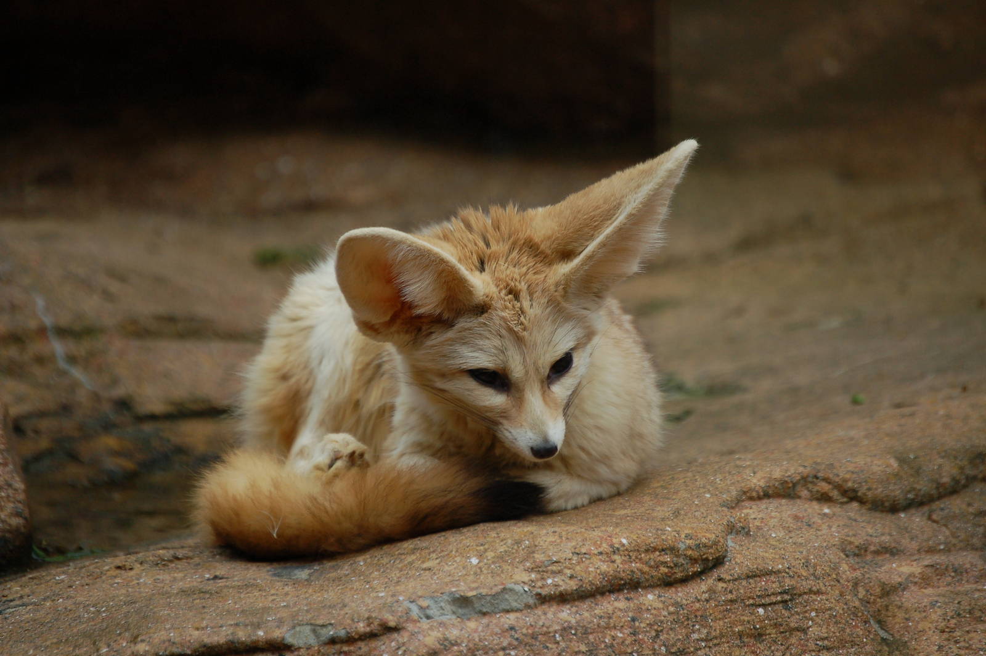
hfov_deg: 6.9
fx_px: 8210
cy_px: 328
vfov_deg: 4.6
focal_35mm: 300
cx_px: 493
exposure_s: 1/800
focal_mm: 200
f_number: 5.6
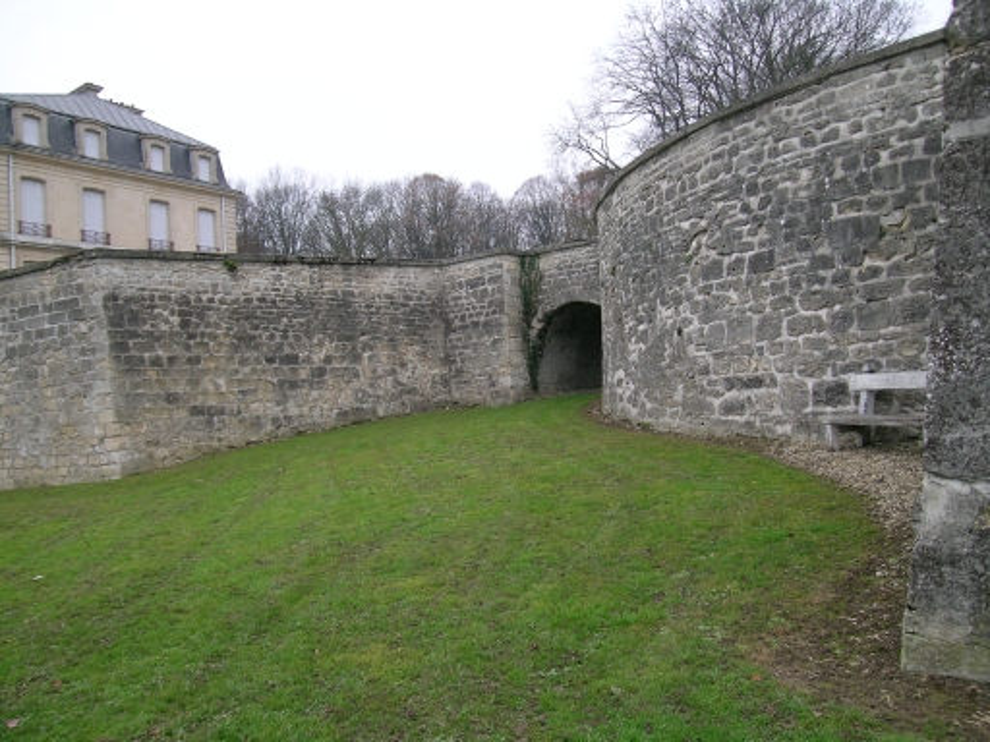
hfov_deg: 63.4
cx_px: 495
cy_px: 371
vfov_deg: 49.7
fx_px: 801
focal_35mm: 28
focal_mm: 5.8
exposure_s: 1/82.1
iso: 50
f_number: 3.5
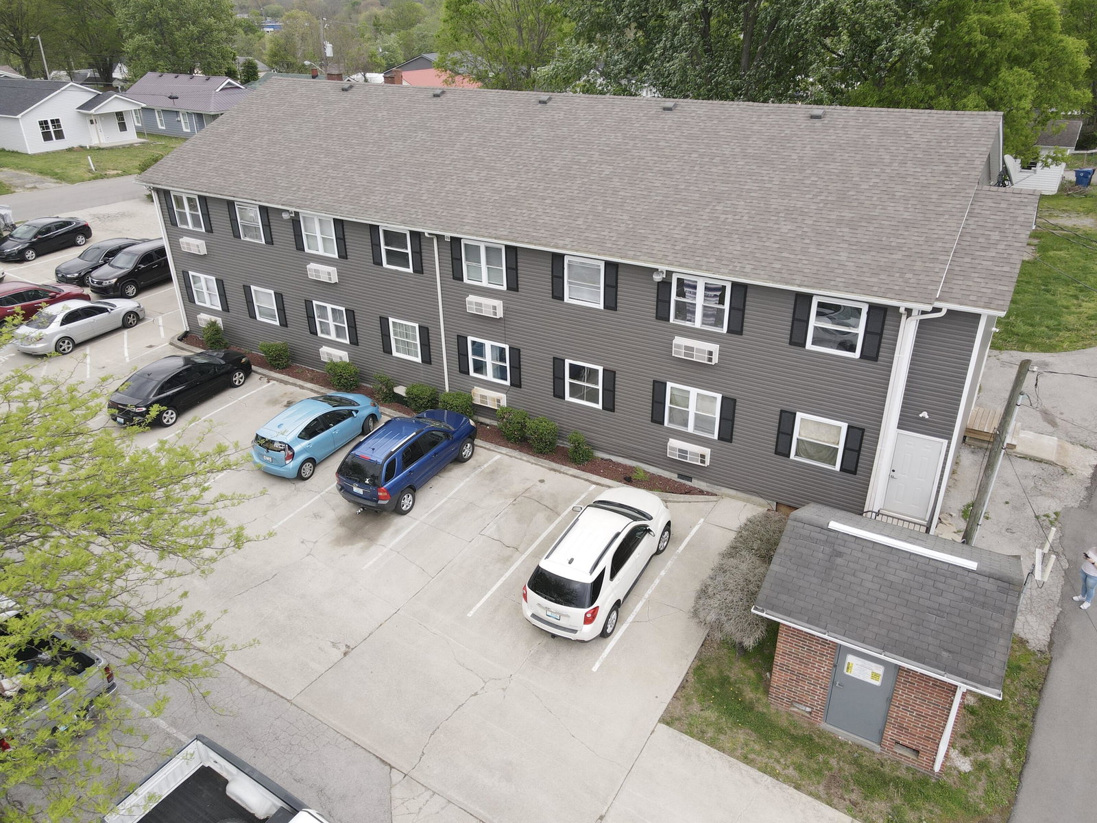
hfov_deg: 71.6
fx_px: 761
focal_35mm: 24
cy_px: 412
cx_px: 548
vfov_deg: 56.8
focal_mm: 4.5
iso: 100
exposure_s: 1/320
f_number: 2.8
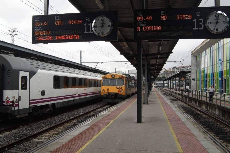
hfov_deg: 57.2
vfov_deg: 40.0
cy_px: 76
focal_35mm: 33
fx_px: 211
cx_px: 115
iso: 100
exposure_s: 1/25
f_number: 10
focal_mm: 22
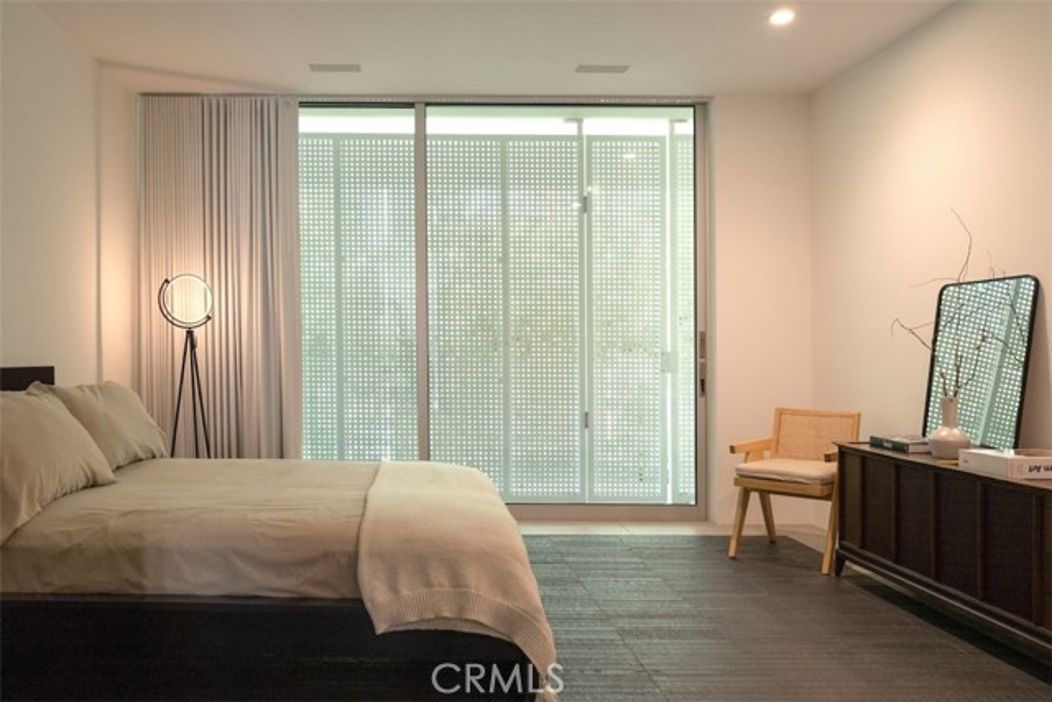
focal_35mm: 28
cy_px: 351
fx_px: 818
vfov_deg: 46.4
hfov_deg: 65.5
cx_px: 526
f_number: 4.5
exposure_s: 1/25
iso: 800
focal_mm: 28
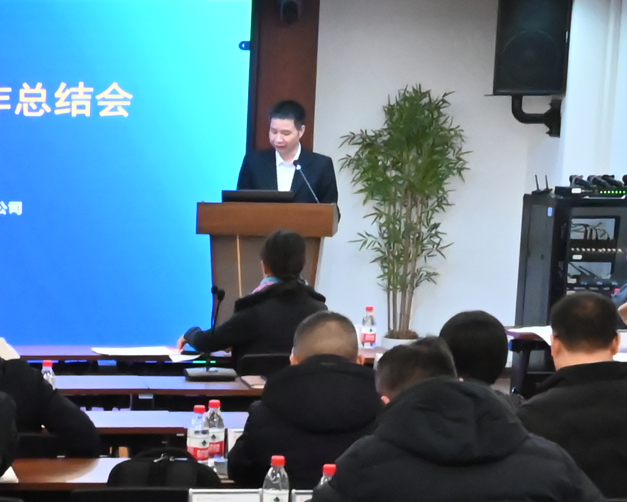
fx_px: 2357
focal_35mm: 127
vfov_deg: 11.7
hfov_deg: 14.7
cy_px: 737
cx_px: -91
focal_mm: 24
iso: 8000
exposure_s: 1/80
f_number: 9
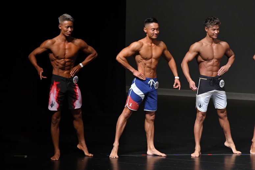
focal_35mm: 315
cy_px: 85
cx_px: 128
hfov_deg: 6.5
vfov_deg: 4.4
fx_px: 2230
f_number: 5.6
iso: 5000
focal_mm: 210
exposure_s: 1/400
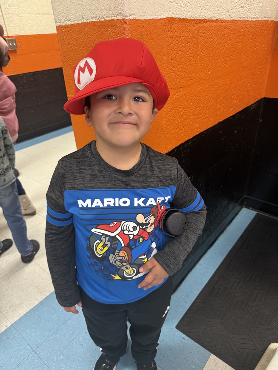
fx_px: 257
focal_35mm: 24
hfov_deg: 56.8
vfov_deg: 71.6
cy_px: 185
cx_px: 139
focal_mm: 6.76
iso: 250
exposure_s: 1/60
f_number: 1.78
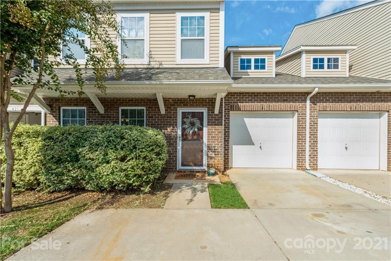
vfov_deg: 81.2
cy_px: 130
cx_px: 196
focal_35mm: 14
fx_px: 152
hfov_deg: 104.2
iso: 200
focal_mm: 14
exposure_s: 1/500
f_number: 8
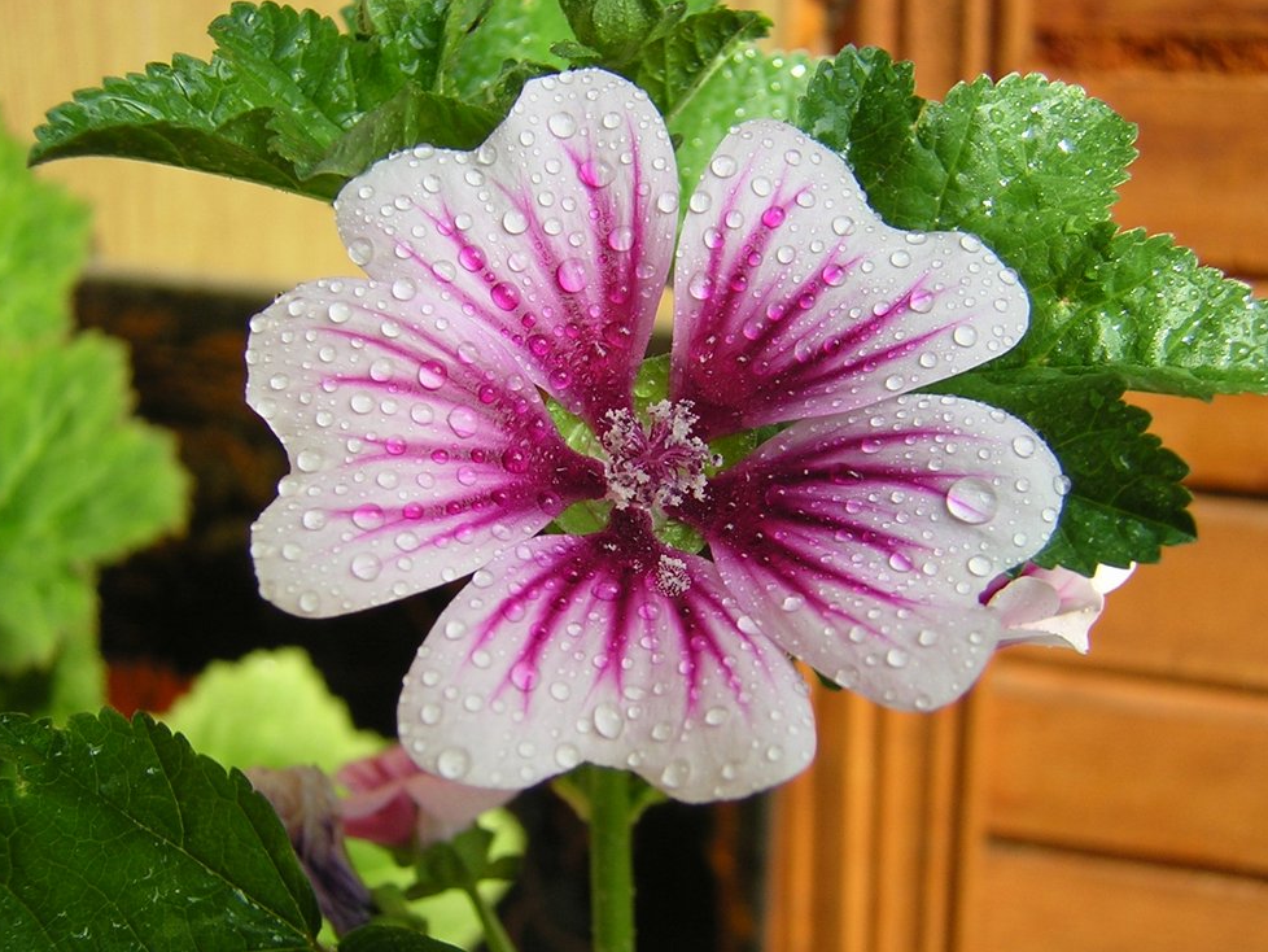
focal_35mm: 45
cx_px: 607
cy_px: 495
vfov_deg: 32.2
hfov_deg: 42.1
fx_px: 1649
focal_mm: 5.6
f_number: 2.8
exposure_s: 1/327
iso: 100
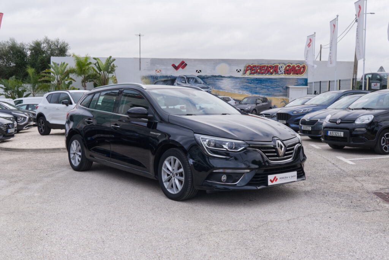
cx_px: 194
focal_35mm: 36
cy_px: 130
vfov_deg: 36.9
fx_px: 389
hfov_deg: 53.1
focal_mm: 24.2
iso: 160
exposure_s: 1/100
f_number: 9
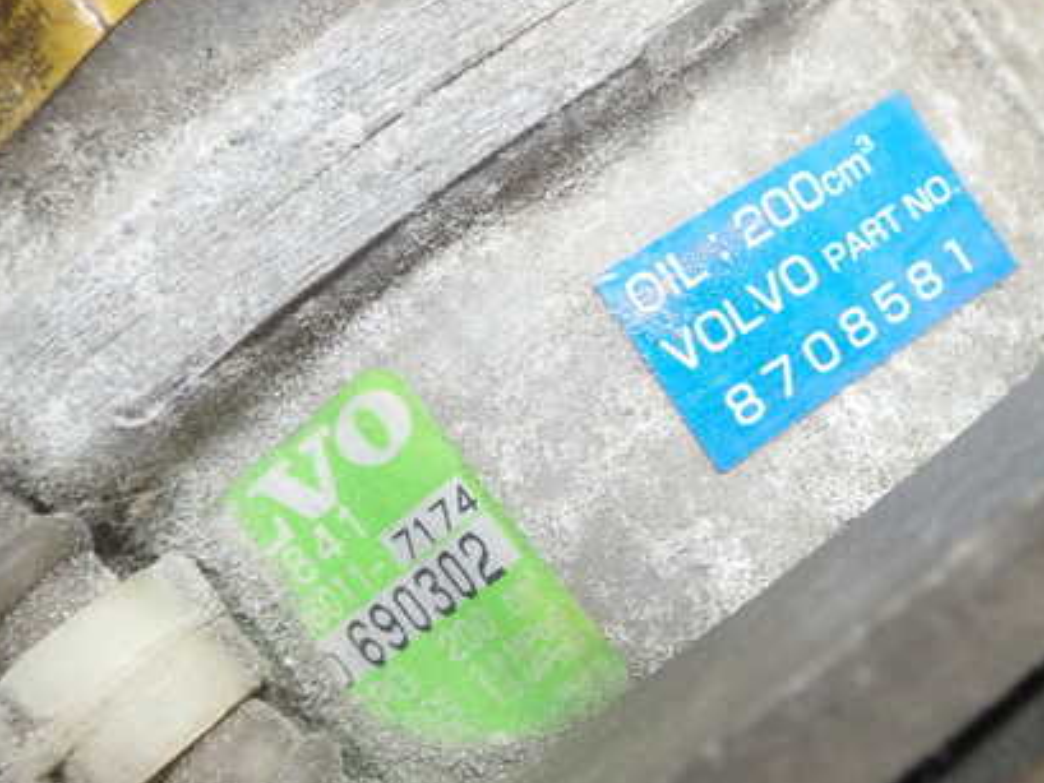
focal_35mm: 44
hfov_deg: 42.4
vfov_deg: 32.9
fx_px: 1327
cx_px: 697
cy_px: 398
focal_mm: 5.5
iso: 500
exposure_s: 1/125
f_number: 2.3
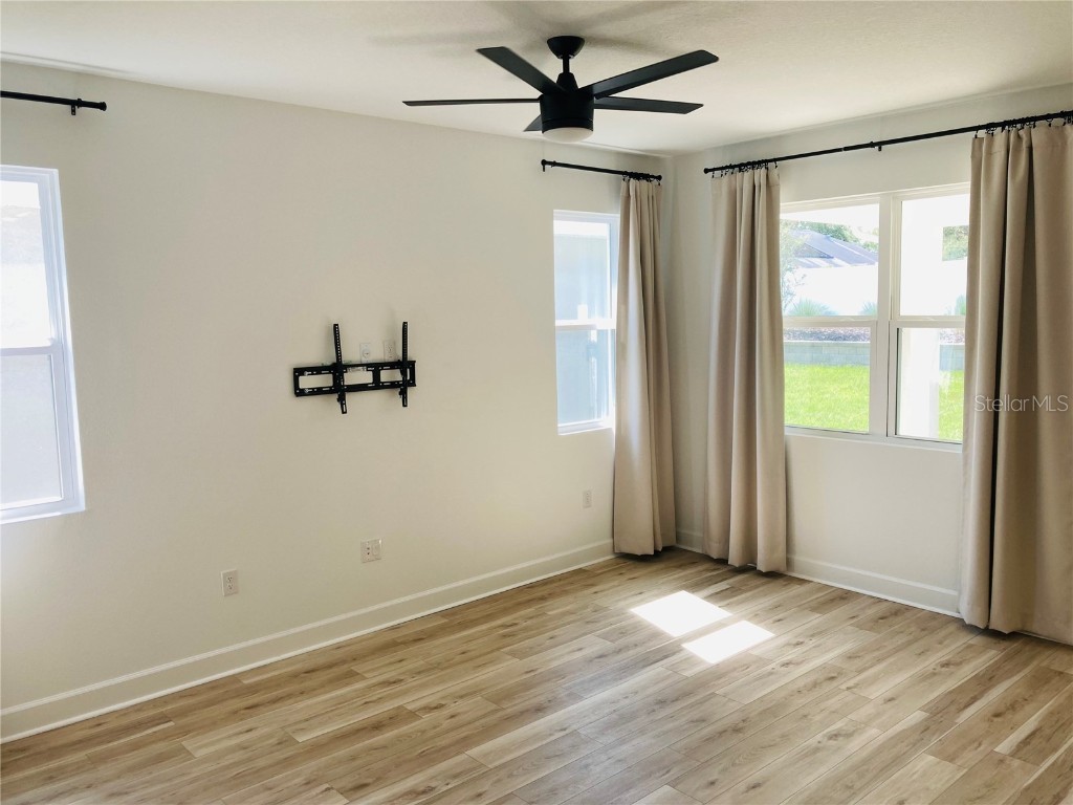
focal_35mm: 28
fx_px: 868
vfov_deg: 49.7
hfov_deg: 63.4
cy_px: 402
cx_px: 536
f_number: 1.8
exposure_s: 1/129
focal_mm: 3.99
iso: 20
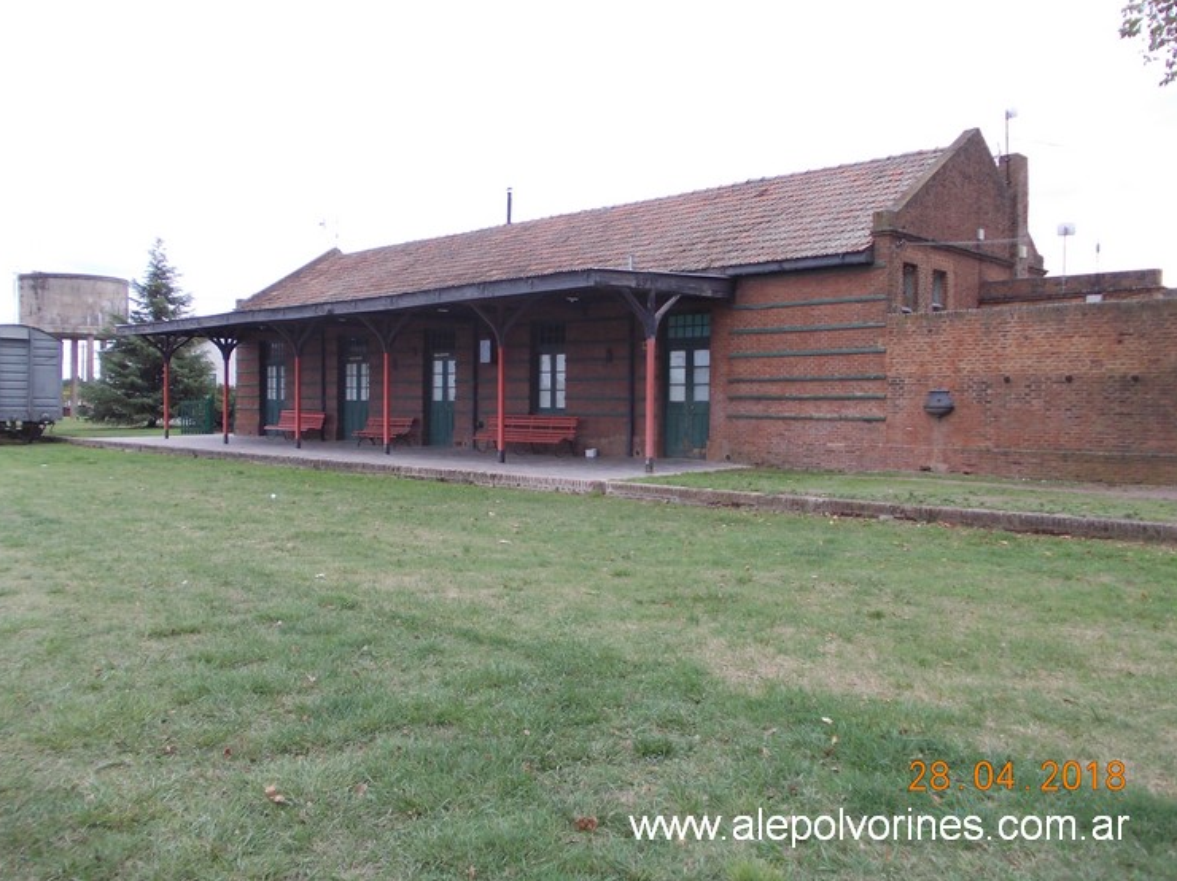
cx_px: 579
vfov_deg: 48.2
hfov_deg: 61.7
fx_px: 985
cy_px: 428
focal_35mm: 29
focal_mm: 4
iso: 80
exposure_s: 1/320
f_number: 2.7
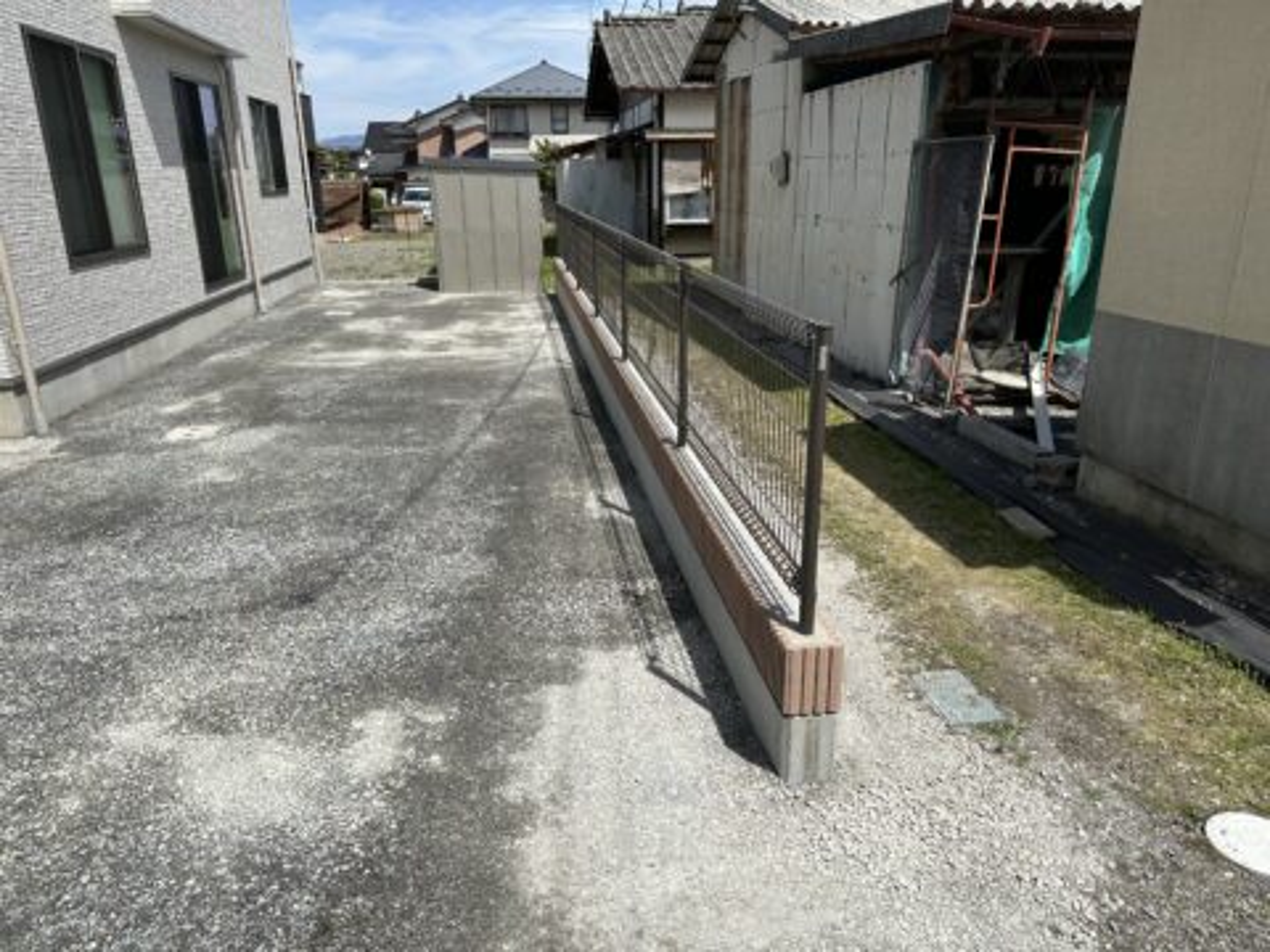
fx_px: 881
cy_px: 476
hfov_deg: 71.6
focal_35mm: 24
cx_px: 635
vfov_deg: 56.8
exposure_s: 1/5848
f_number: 1.78
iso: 80
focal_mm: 6.86
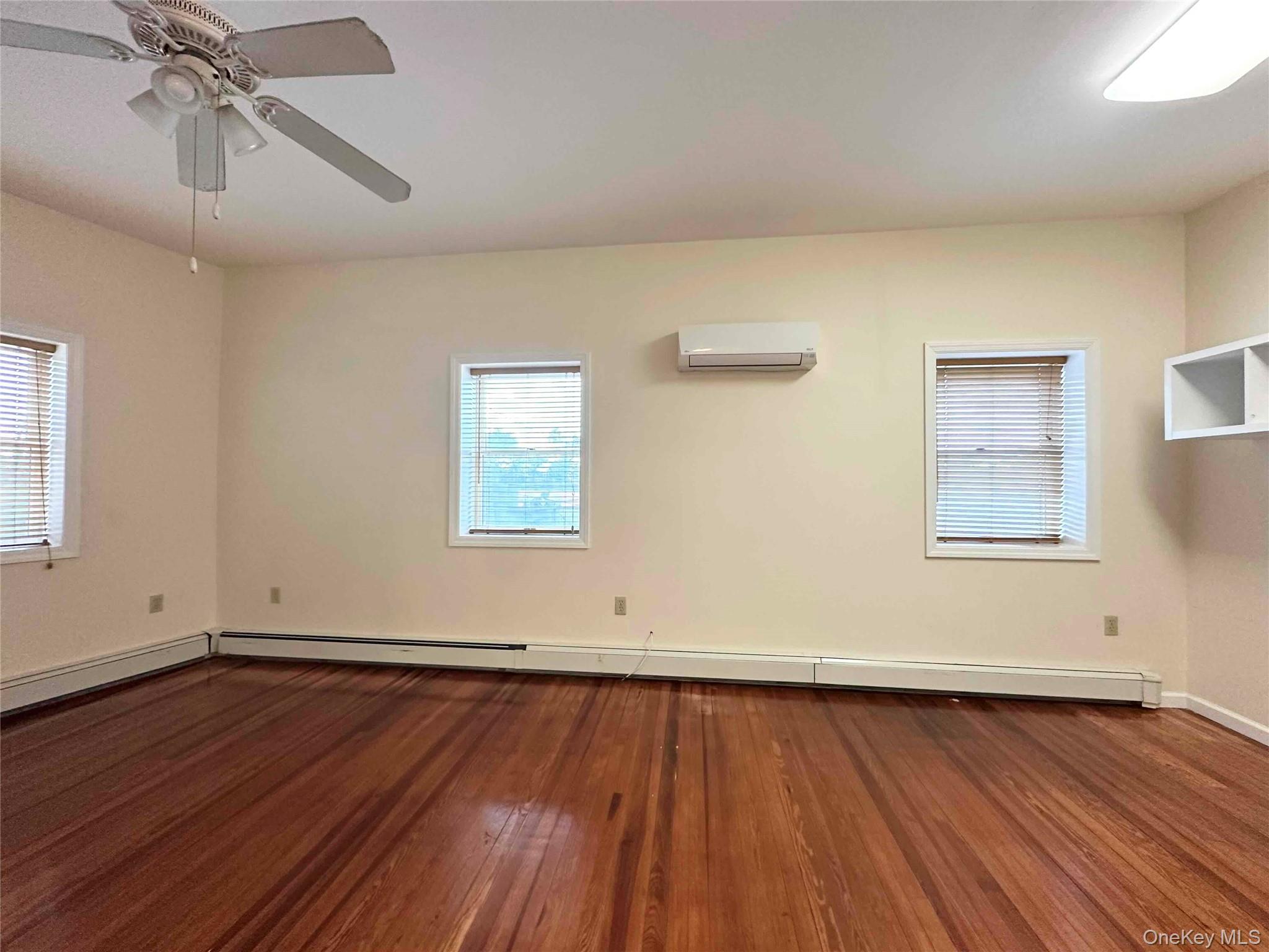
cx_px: 634
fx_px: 513
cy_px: 476
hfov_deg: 102.1
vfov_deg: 85.7
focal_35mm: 14
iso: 320
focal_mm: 2.22
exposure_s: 1/120
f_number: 2.2
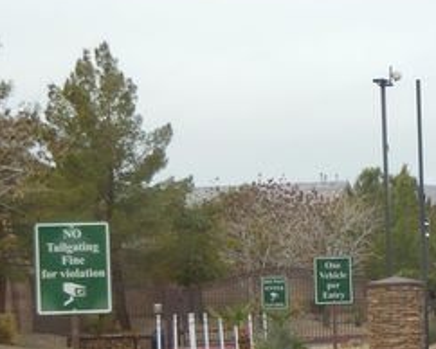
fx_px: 1976
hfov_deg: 12.5
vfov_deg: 10.1
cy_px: 312
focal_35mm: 153
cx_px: 360
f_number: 4.4
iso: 125
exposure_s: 1/640
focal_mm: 13.6
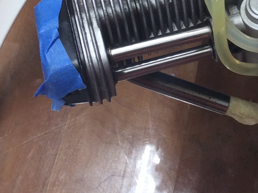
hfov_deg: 18.1
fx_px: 804
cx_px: 203
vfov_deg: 13.1
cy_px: -71
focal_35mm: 108
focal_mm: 3.3
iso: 32
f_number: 2.4
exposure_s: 1/60
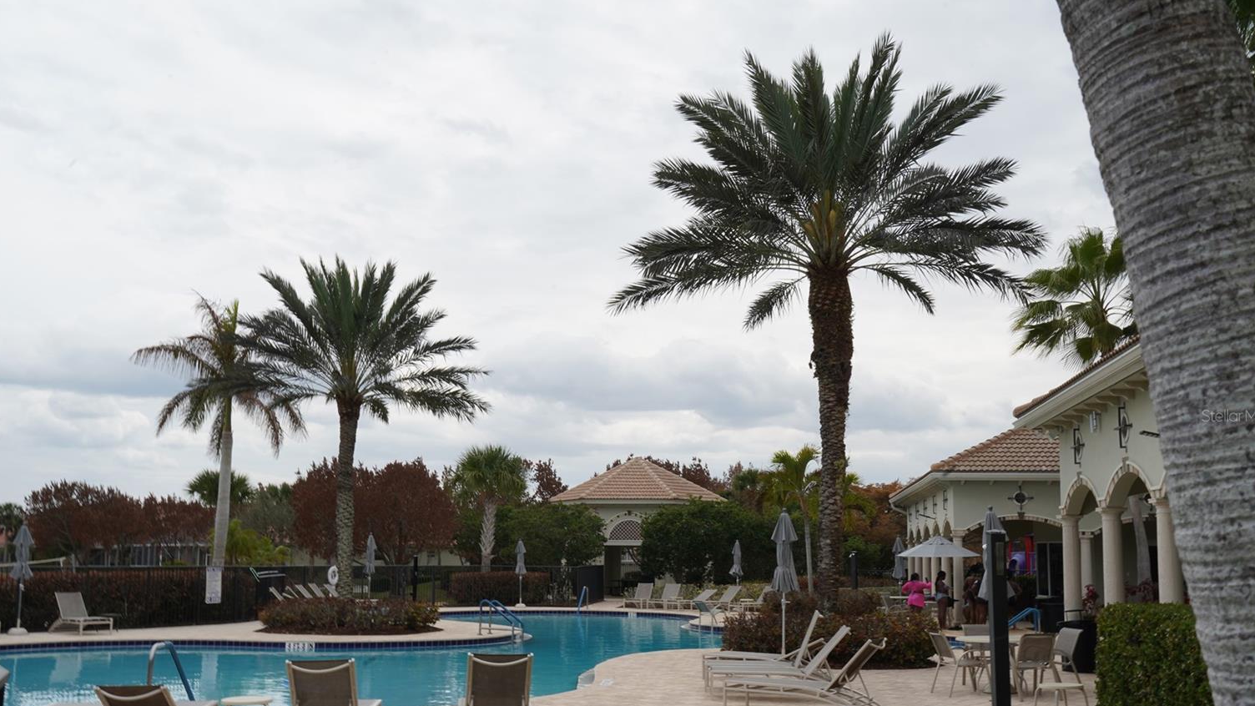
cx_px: 608
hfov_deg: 51.6
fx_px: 1298
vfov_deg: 30.4
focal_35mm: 39
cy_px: 416
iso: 125
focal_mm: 35
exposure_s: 1/40
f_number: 22
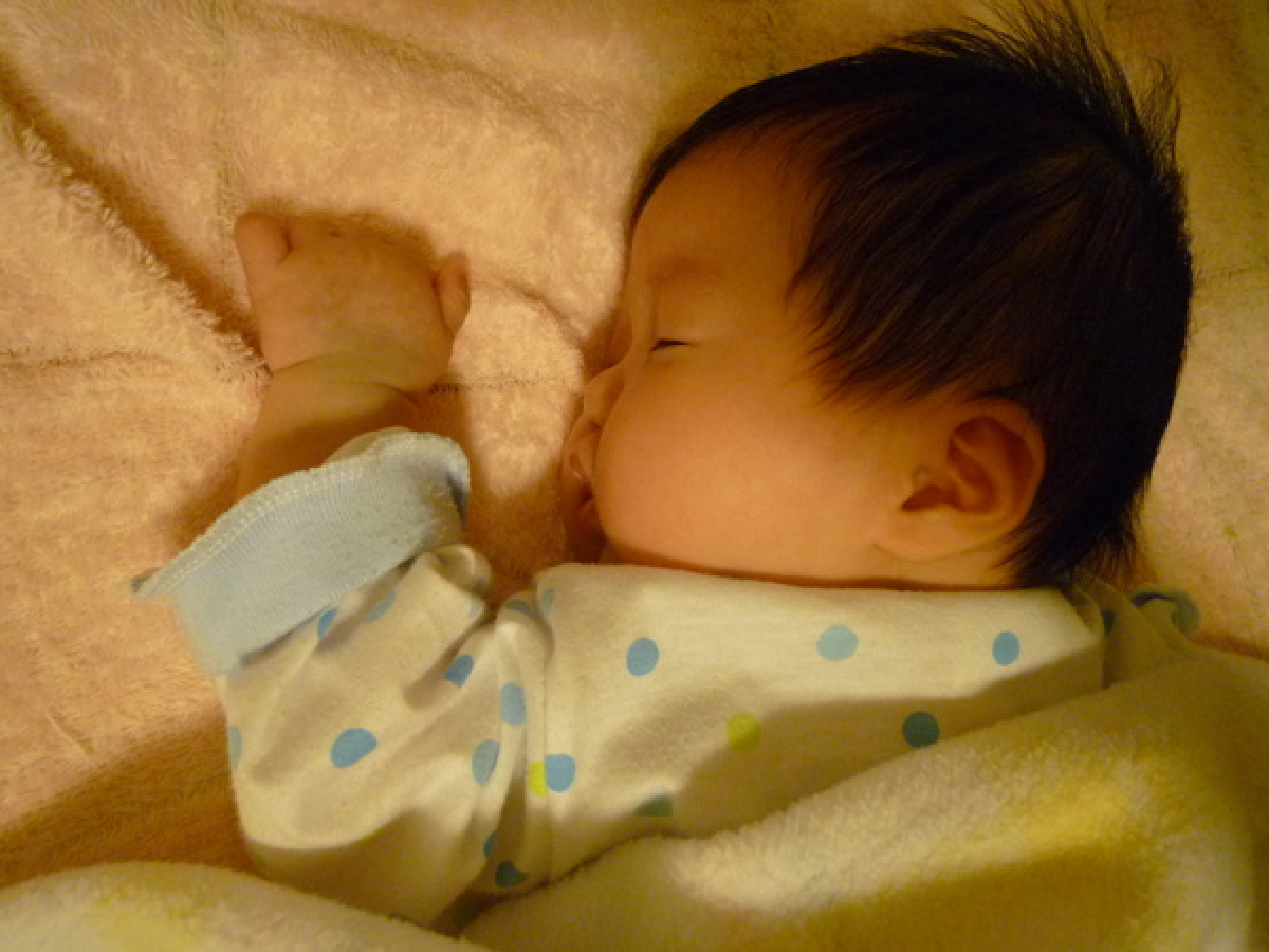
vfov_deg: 54.9
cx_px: 634
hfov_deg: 69.4
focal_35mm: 25
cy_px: 476
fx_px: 916
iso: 400
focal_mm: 4.4
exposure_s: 1/30
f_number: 2.8
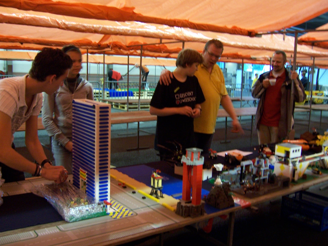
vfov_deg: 39.7
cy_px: 123
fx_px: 341
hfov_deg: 51.4
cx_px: 164
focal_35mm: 36
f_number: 2.8
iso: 160
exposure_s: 1/8
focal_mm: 6.2
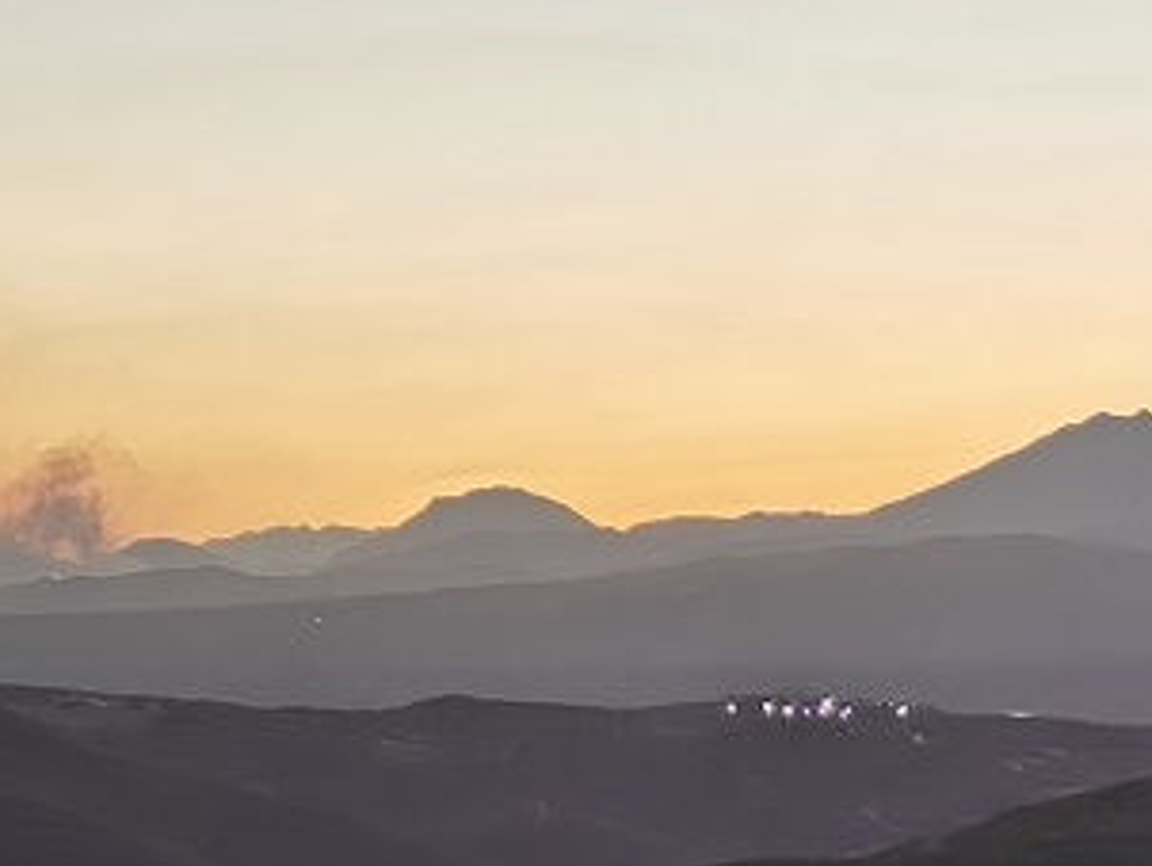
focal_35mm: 139
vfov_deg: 10.7
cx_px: -610
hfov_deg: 13.3
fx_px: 4630
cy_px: 645
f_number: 1.6
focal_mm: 5.56
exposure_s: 5
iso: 50
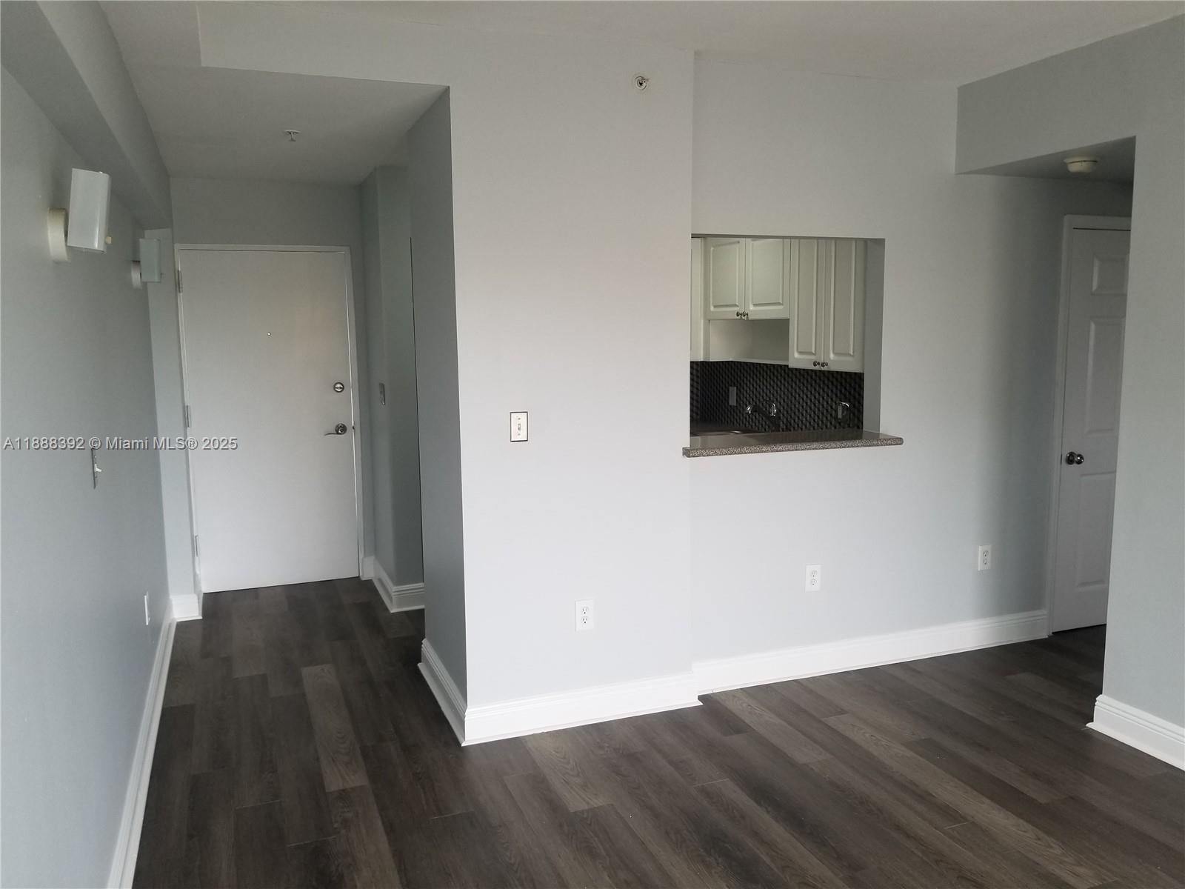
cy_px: 444
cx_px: 592
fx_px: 890
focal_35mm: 26
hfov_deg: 67.3
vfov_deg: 53.1
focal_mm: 4.3
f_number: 1.7
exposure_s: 1/60
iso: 64
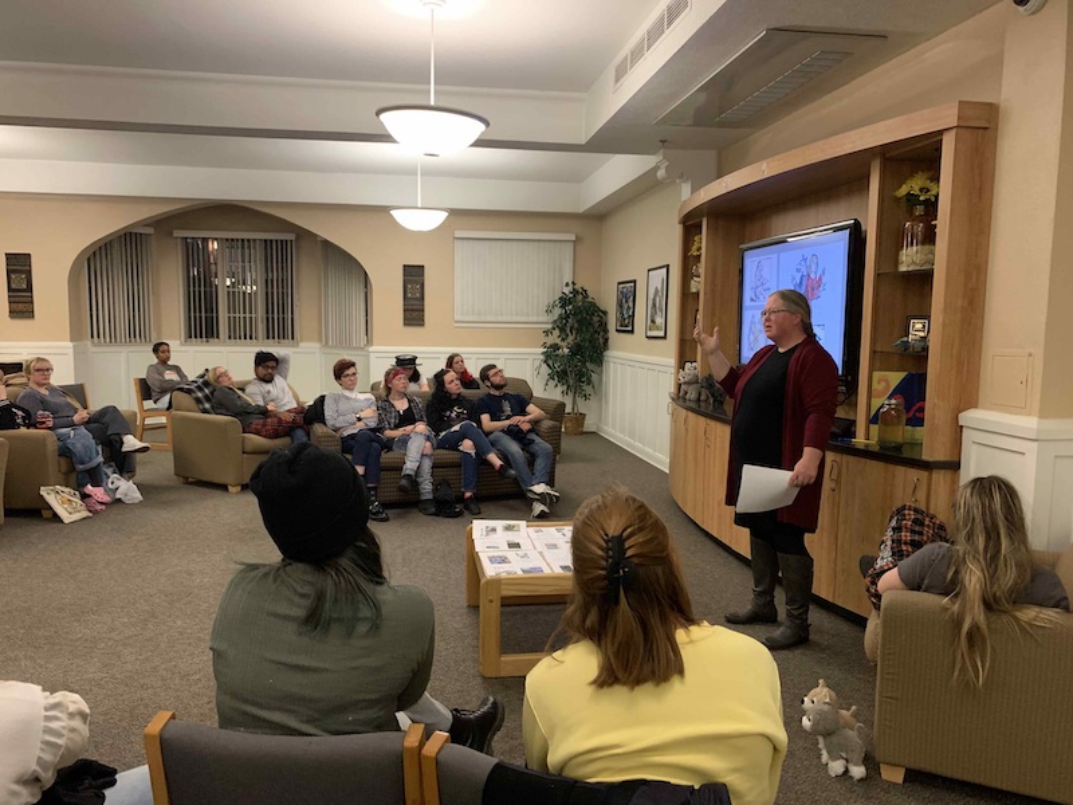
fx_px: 806
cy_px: 402
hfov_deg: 67.3
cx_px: 536
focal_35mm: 26
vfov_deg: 53.1
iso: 320
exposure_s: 1/60
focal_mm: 4.25
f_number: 1.8
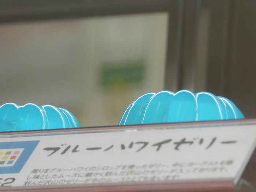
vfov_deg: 4.4
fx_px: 2514
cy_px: 96
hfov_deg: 5.8
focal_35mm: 340
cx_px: 128
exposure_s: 1/80
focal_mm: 60.5
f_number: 5.5
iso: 400
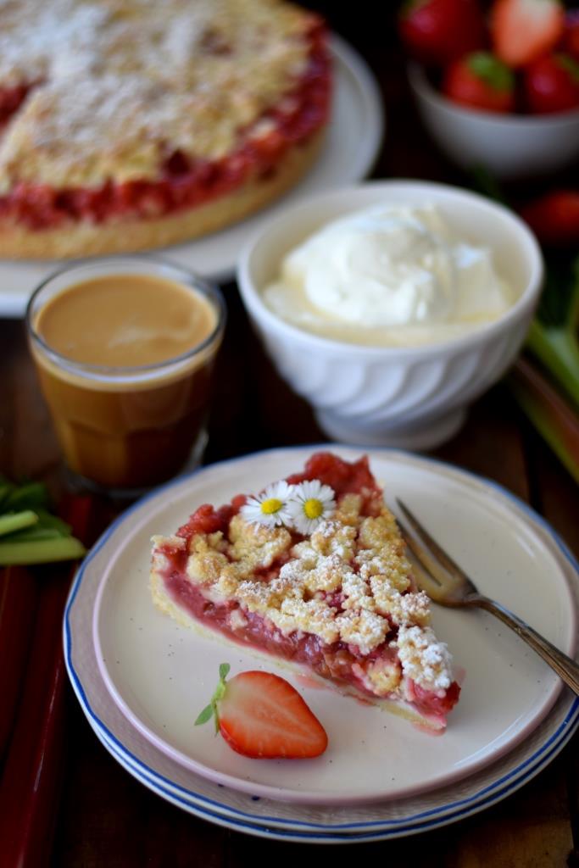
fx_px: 1809
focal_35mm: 75
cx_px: 290
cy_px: 434
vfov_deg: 27.0
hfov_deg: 18.2
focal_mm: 50
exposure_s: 1/400
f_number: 1.8
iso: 125
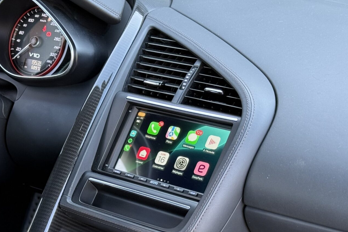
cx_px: 49
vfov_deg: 13.6
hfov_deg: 20.1
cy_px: 183
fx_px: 967
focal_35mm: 100
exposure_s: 1/60
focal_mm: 6.76
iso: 100
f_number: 1.78
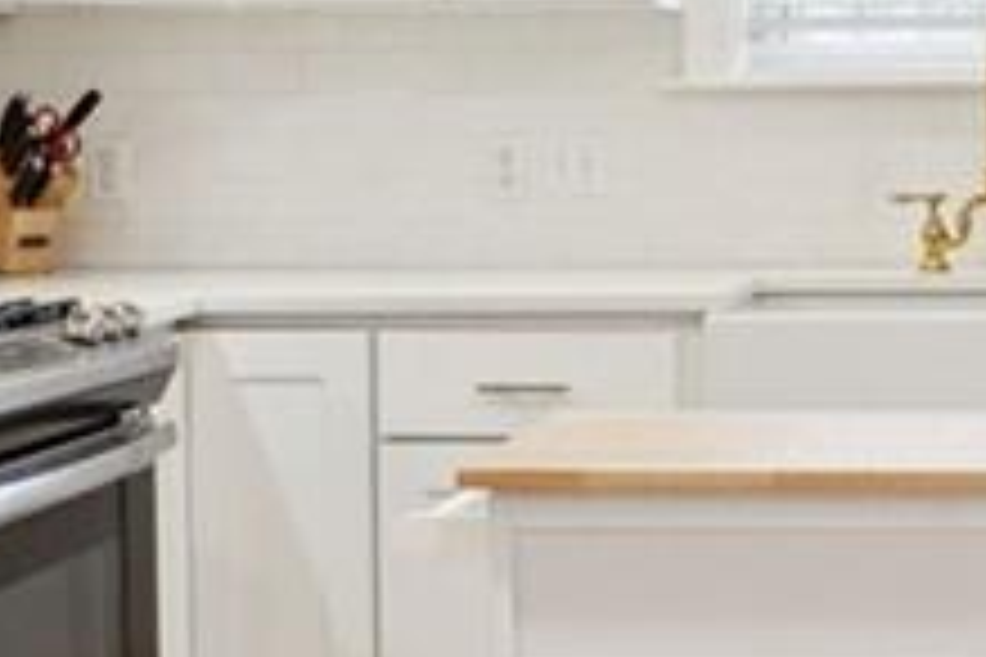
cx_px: 968
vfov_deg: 16.1
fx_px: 2300
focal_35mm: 84
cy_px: 76
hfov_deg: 23.3
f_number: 11
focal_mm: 18
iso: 800
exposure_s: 1/20
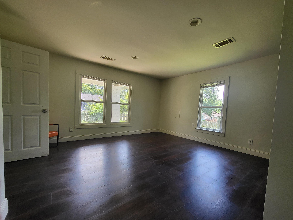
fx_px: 118
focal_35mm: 14
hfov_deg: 101.9
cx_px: 157
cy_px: 116
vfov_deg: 85.6
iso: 50
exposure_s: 1/60
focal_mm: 1.74
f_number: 2.2
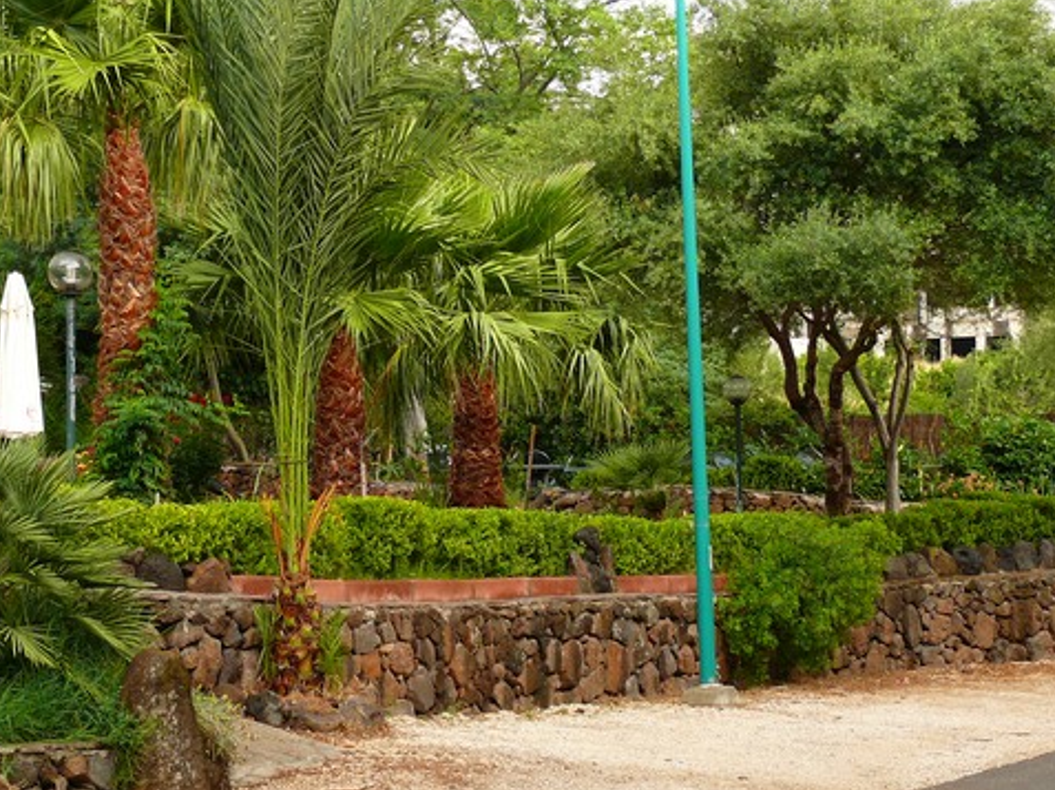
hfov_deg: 20.4
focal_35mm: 96
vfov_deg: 15.4
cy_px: 392
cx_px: 442
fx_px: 2924
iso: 100
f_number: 3.2
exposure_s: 1/125
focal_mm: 13
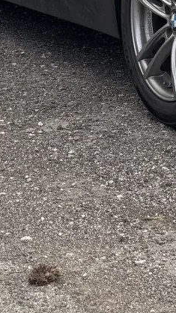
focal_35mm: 130
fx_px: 1079
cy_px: -103
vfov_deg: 15.6
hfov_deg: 8.9
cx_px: 315
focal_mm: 5.96
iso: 50
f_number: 1.6
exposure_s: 1/544
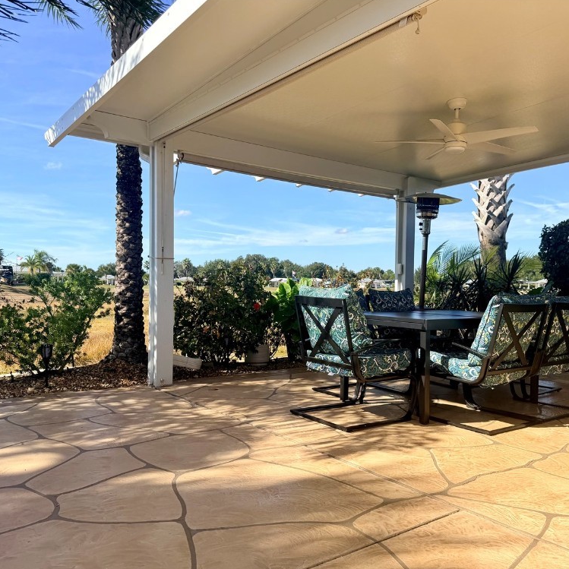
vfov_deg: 55.6
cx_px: 315
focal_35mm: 29
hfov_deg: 55.5
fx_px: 539
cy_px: 289
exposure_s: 1/3953
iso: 80
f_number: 1.78
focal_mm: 6.76
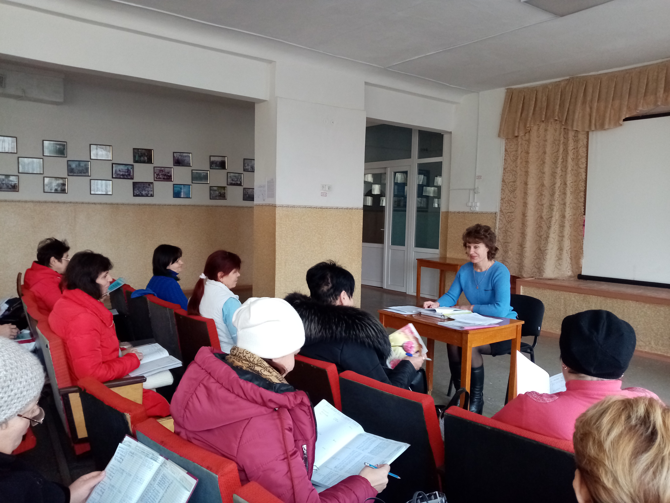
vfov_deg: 53.1
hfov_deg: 67.3
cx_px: 335
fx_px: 503
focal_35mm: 26
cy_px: 252
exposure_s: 1/33.3
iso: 241
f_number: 1.8
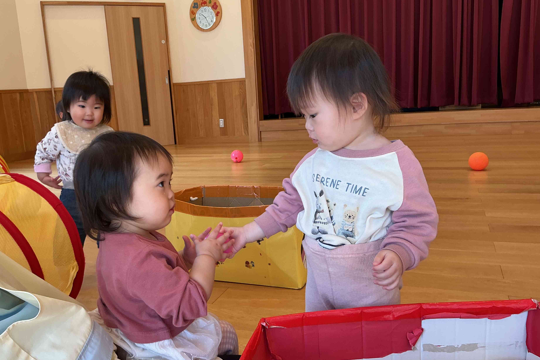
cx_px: 249
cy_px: 199
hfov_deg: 57.2
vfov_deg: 39.9
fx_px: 495
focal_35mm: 33
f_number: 1.8
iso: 25
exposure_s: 1/120
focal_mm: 3
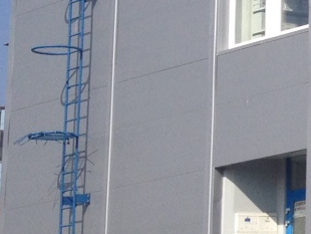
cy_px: -54
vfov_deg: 8.0
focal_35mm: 184
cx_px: 808
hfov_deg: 9.3
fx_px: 1654
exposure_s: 1/1905
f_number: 2.4
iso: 50
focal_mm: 4.28
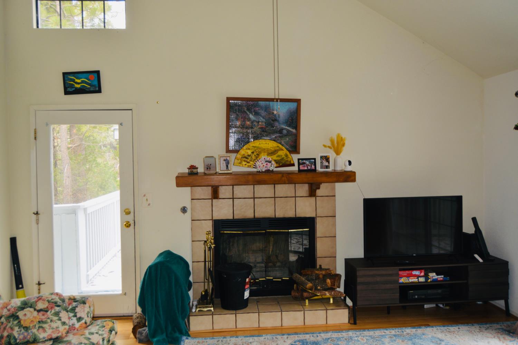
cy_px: 172
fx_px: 388
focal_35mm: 27
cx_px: 259
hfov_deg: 67.4
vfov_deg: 47.9
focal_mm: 18
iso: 320
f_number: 3.5
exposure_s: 1/125
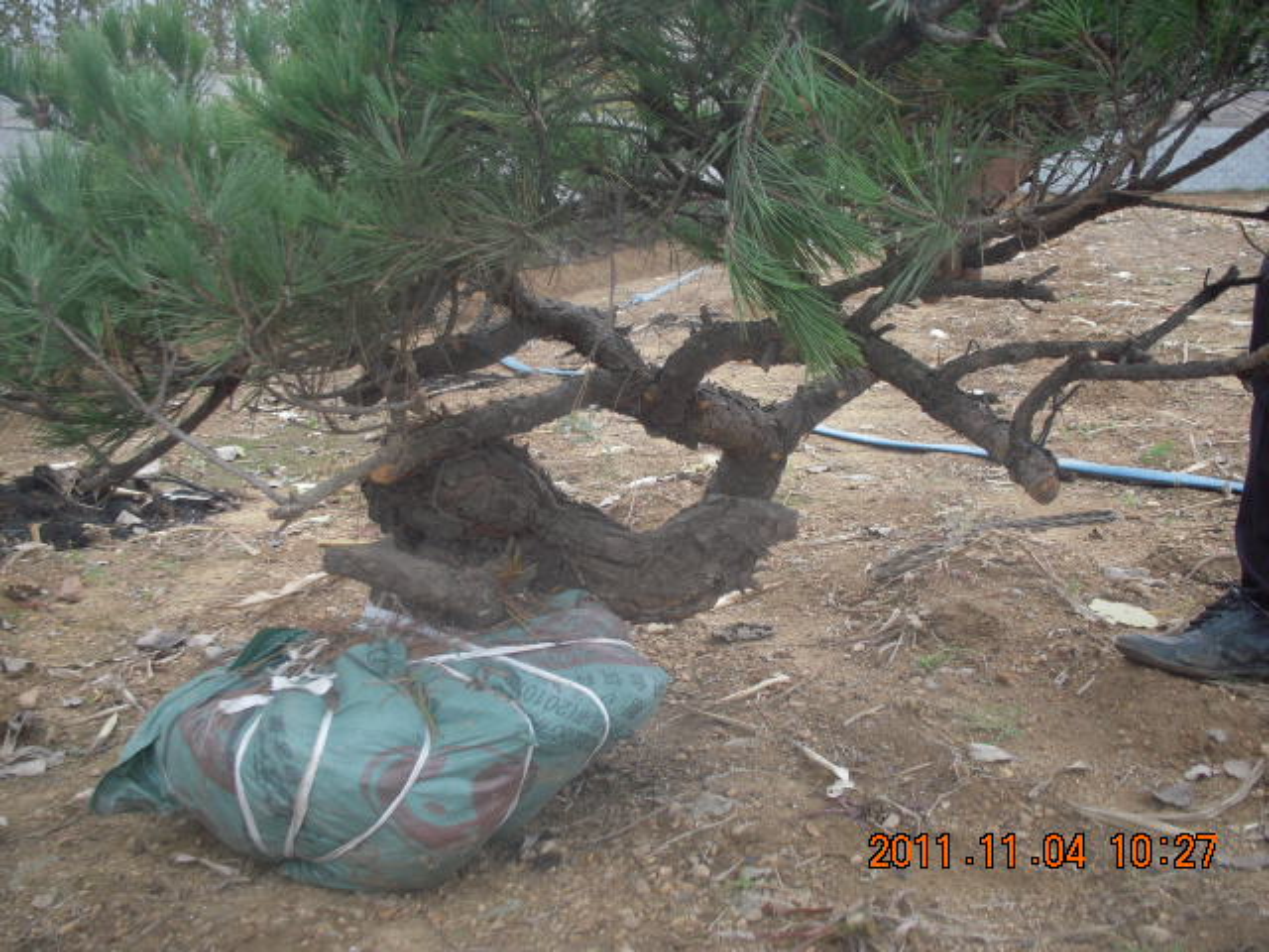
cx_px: 634
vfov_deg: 37.7
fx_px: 1393
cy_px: 476
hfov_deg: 49.0
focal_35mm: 38
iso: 100
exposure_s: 1/50
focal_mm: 6.3
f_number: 3.3
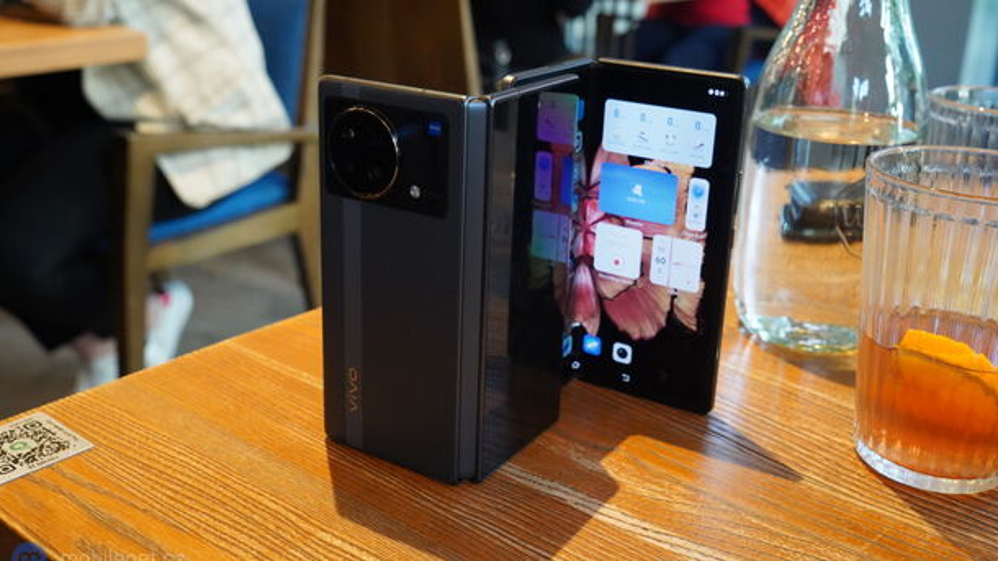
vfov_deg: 30.4
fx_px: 1032
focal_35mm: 39
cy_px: 256
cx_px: 501
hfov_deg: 51.6
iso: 8000
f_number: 7.1
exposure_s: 1/160
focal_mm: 37
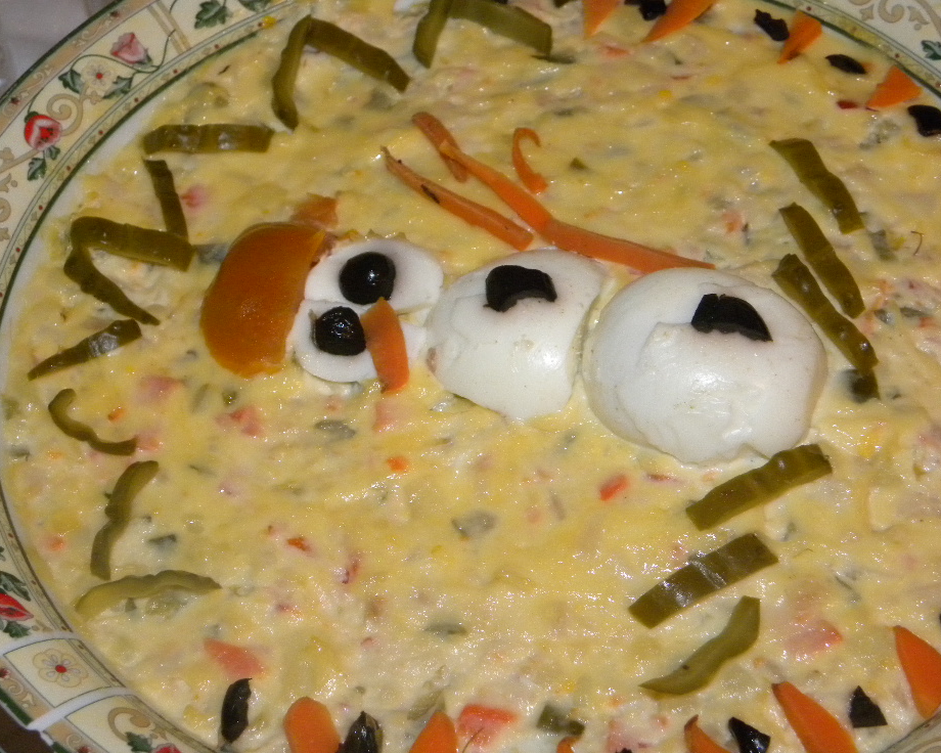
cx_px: 437
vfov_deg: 24.2
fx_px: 1755
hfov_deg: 30.0
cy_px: 376
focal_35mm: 63
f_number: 3.5
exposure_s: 1/30
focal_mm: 10.3
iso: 400
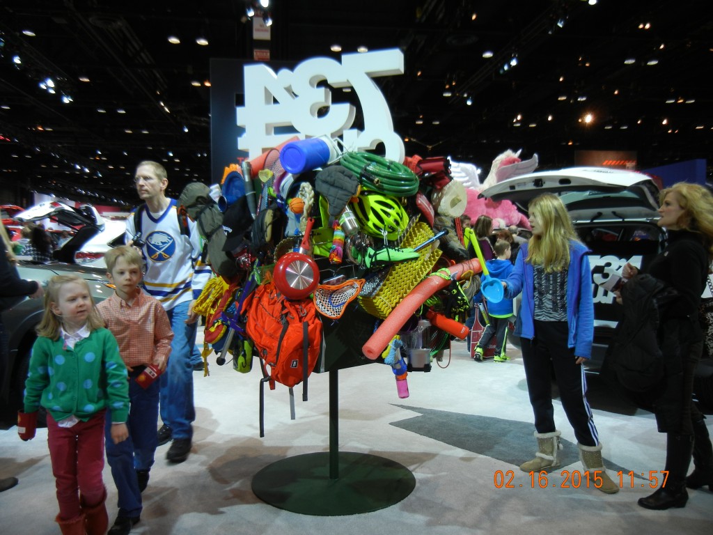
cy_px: 268
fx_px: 618
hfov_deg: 60.0
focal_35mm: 30
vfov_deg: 46.8
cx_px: 356
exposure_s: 1/66.5
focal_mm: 5.4
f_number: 3.5
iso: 160
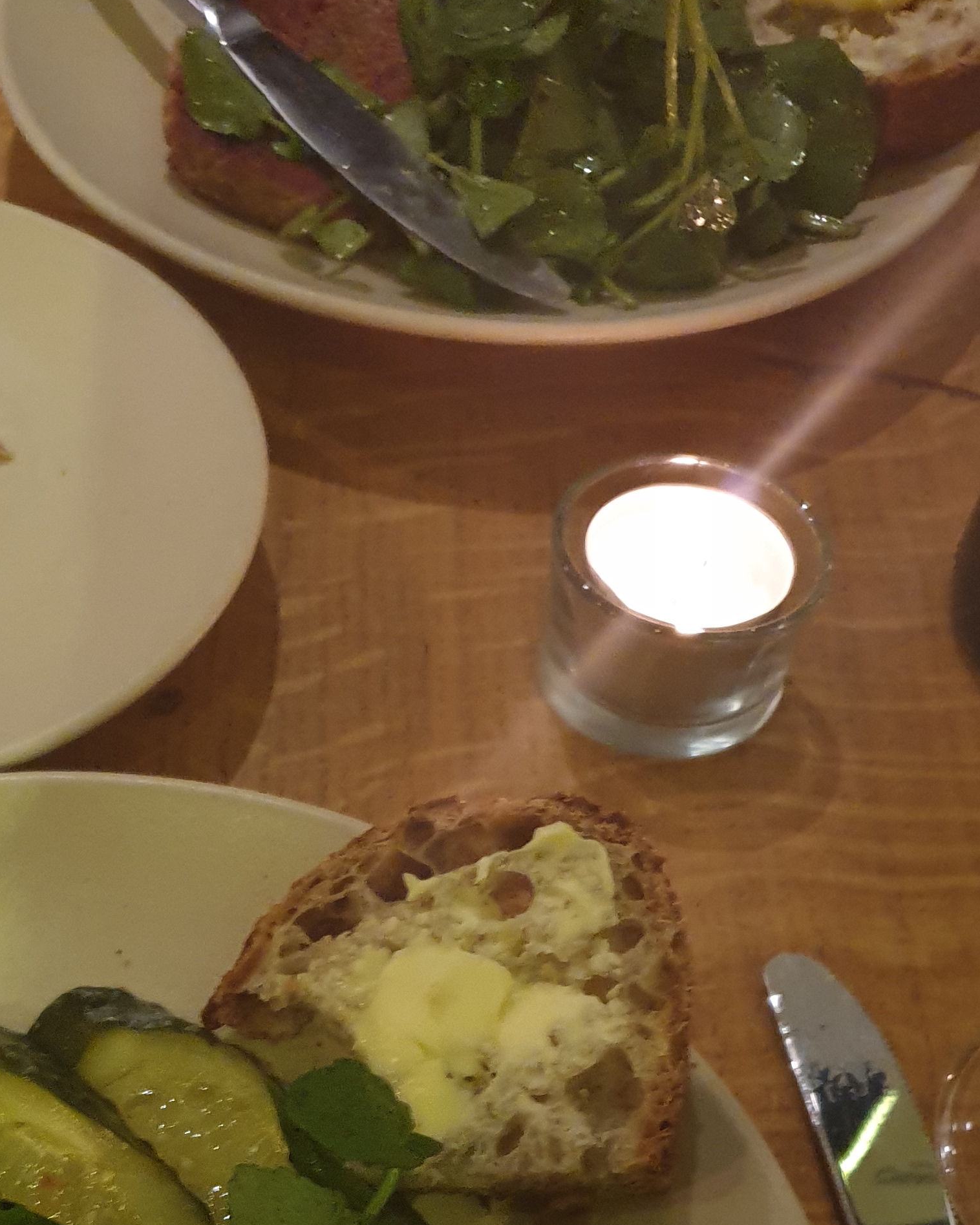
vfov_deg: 31.7
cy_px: 1265
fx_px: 1958
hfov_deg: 27.4
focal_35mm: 54
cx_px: 158
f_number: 1.5
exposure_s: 1/14
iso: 320
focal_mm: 4.3
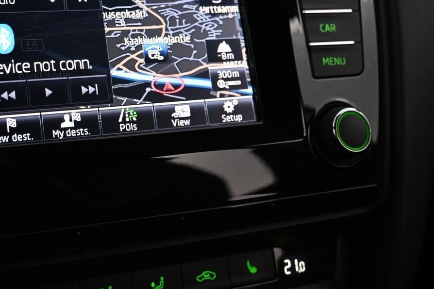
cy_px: 61
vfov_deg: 22.9
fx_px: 705
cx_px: 106
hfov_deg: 33.5
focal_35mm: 58
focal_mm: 21.5
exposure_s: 1/30
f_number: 4
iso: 2000
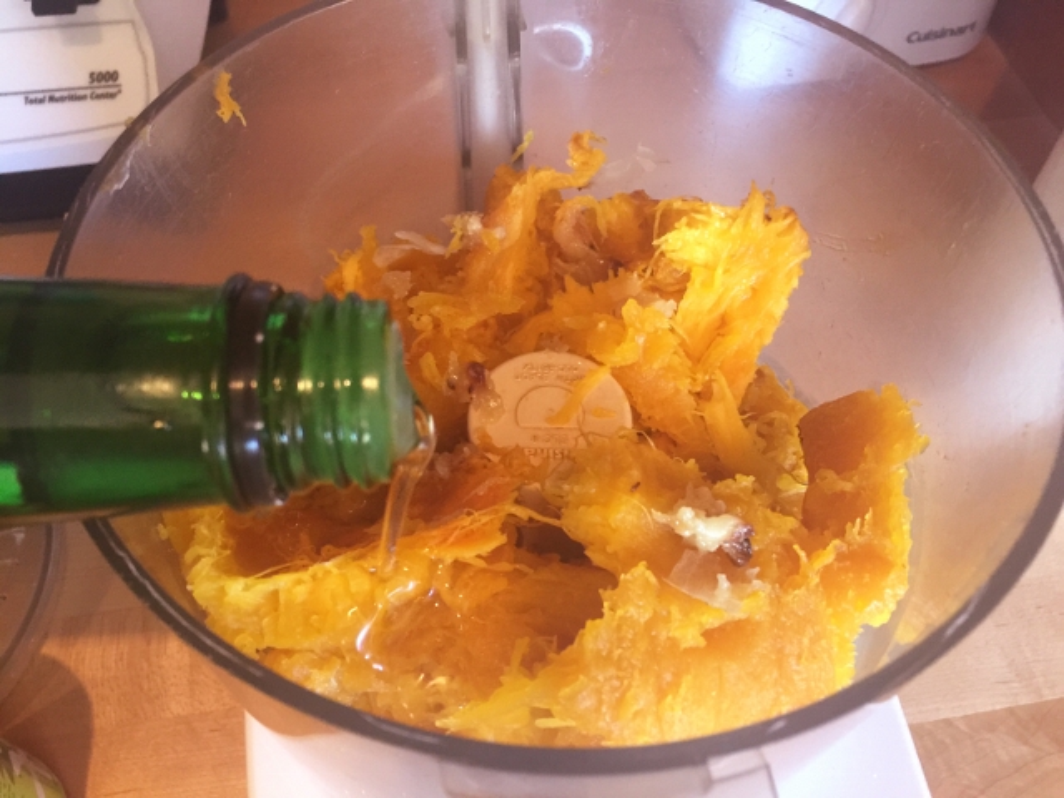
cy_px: 399
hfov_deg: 61.7
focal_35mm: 29
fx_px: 891
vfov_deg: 48.2
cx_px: 532
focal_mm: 4.15
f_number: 2.2
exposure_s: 1/15
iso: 125
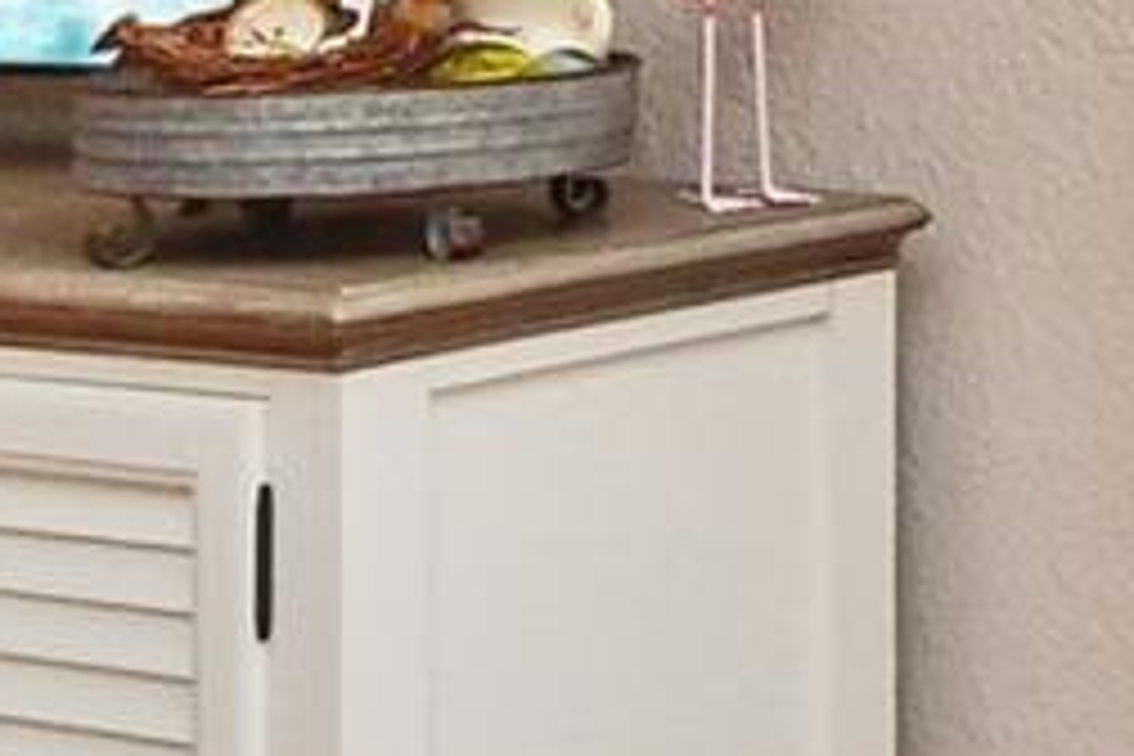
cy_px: -171
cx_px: 2322
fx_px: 3402
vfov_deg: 12.4
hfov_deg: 15.1
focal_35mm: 108
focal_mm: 11.5
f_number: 18
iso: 800
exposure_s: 1/200
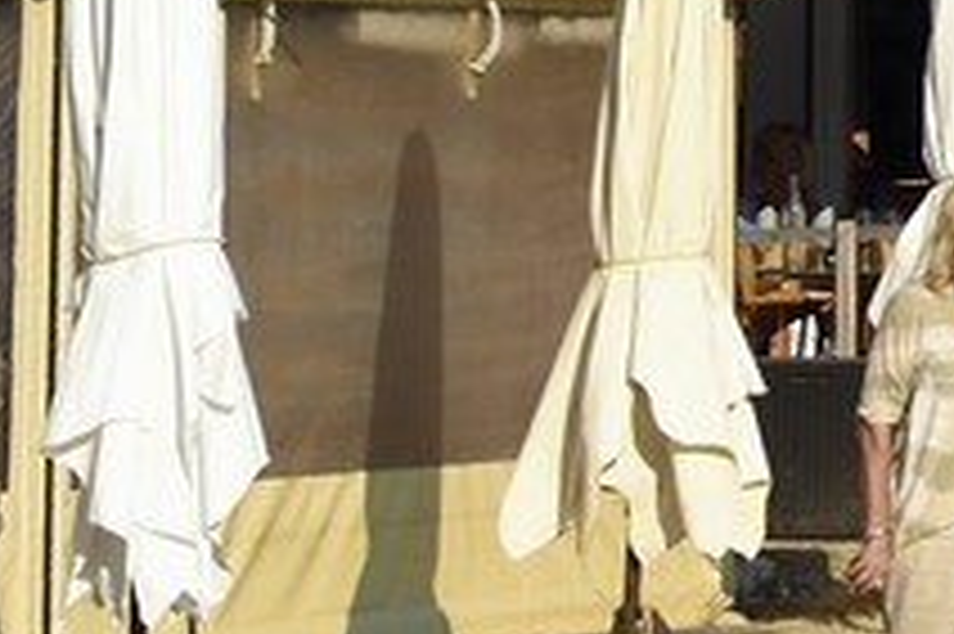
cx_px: 3182
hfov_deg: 5.1
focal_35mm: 378
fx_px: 10009
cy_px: -546
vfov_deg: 3.6
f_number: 9
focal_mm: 50
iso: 200
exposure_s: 1/400
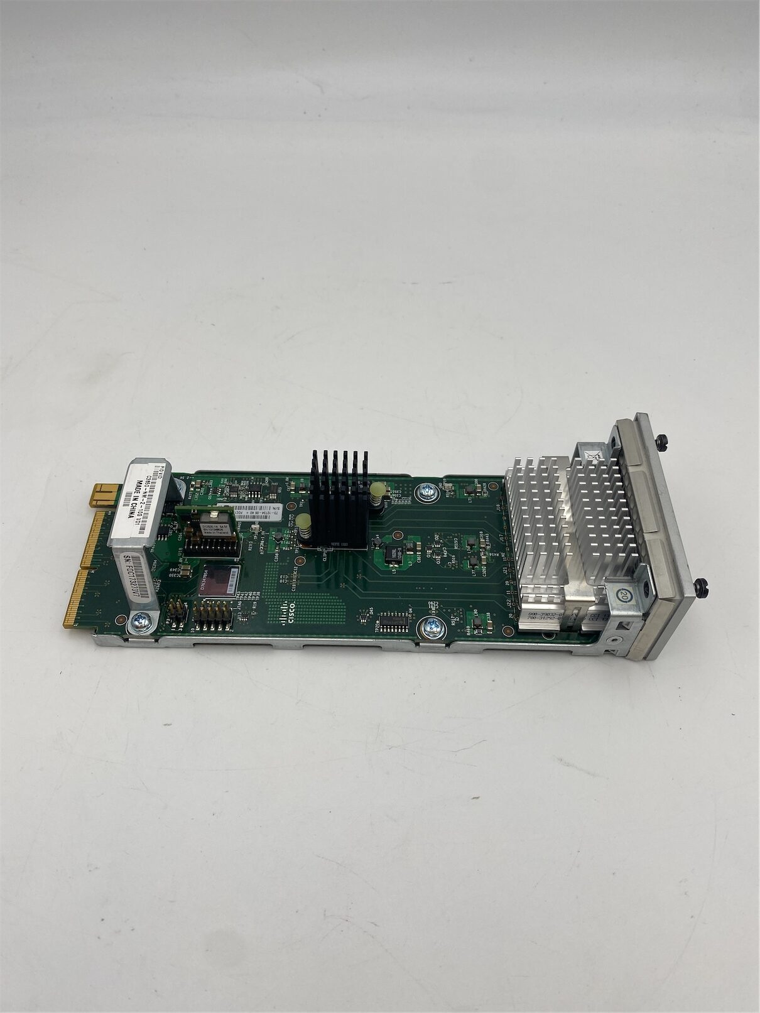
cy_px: 506
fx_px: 761
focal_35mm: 26
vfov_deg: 67.3
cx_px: 380
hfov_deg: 53.1
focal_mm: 4.25
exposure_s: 1/291
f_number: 1.8
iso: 32
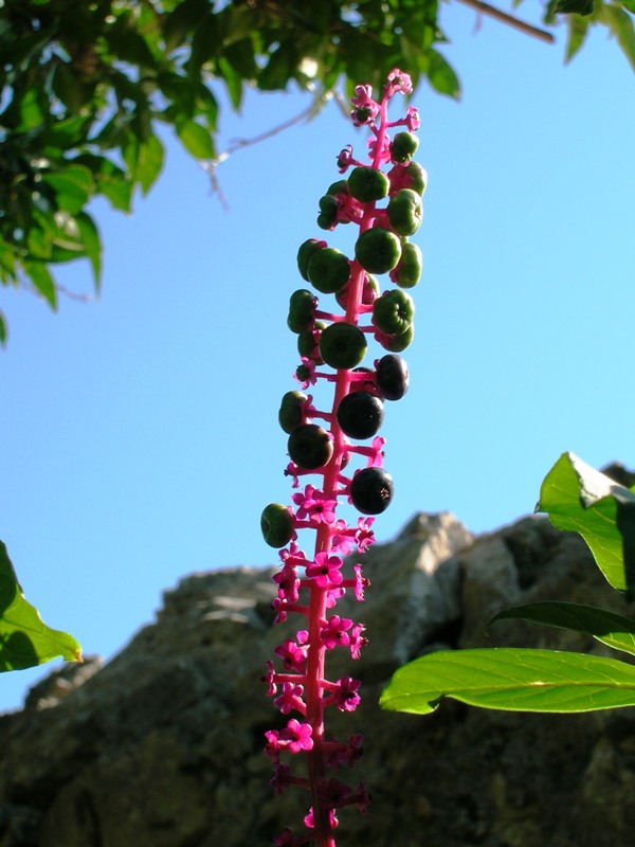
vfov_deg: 27.8
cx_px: 318
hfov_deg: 21.0
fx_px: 1712
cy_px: 424
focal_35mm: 70
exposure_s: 1/115
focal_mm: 11.7
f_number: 6.6
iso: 50
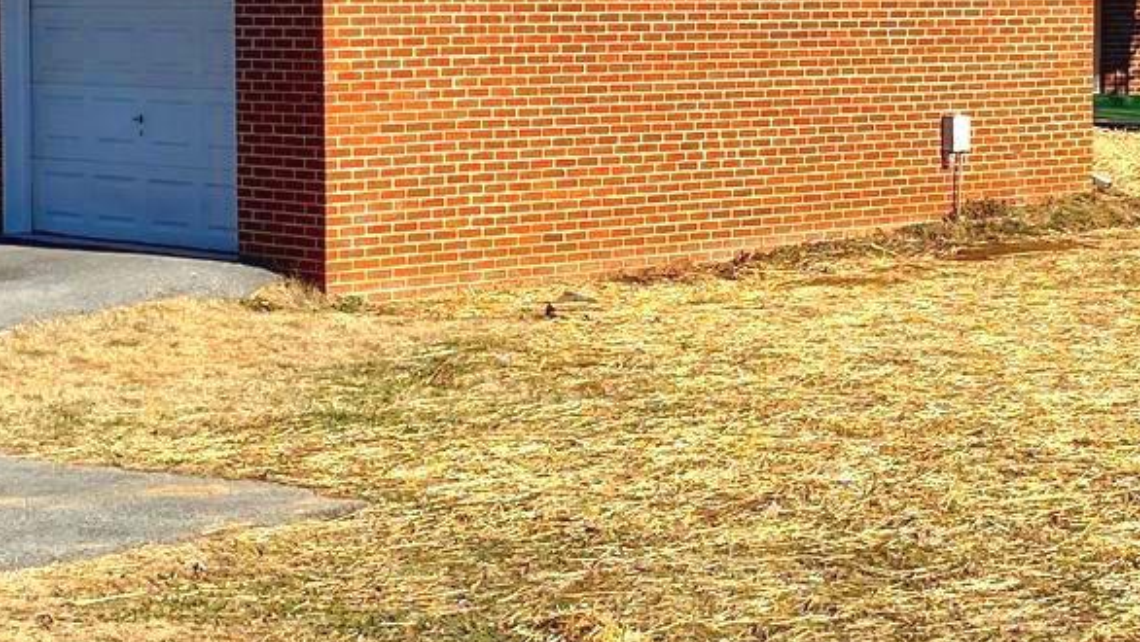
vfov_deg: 12.2
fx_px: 2993
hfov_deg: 21.5
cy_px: 136
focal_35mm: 99
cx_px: 675
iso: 32
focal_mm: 4.25
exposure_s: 1/2967
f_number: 1.8
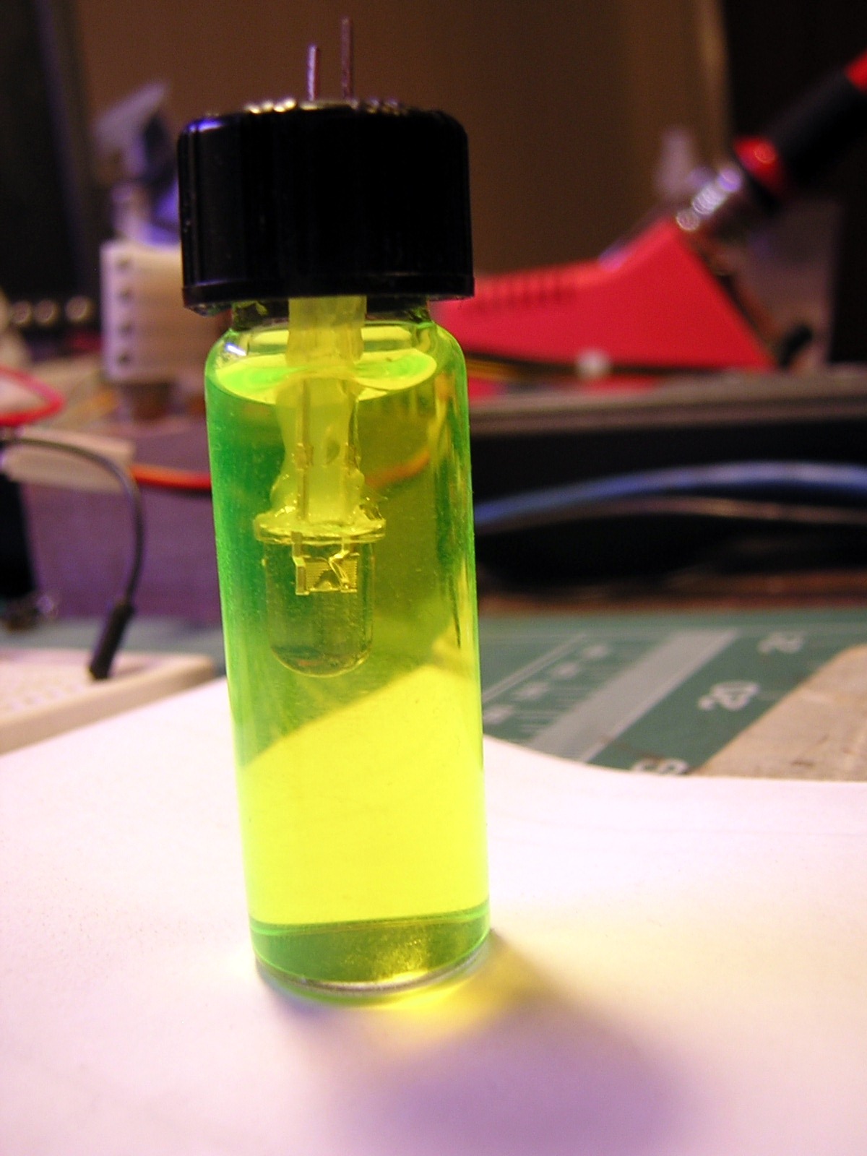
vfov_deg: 51.4
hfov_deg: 39.7
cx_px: 434
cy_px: 578
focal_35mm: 36
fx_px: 1202
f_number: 2.6
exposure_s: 1/10
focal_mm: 4.7
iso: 100
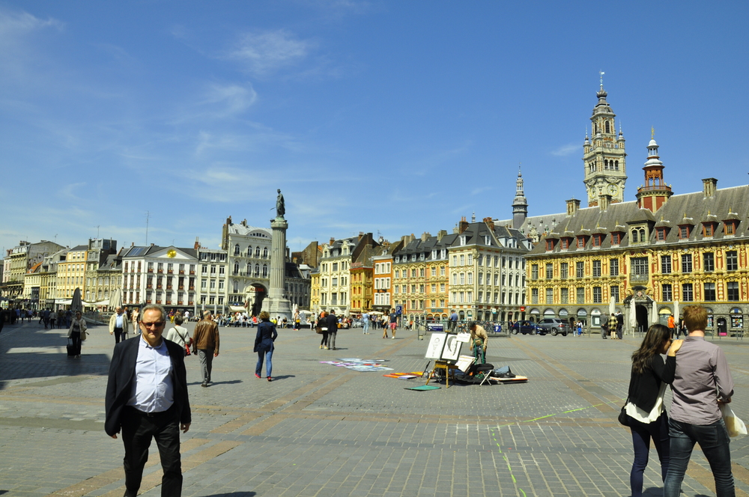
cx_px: 374
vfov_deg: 47.8
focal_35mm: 27
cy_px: 248
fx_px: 561
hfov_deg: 67.4
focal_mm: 18
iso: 200
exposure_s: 1/320
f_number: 11
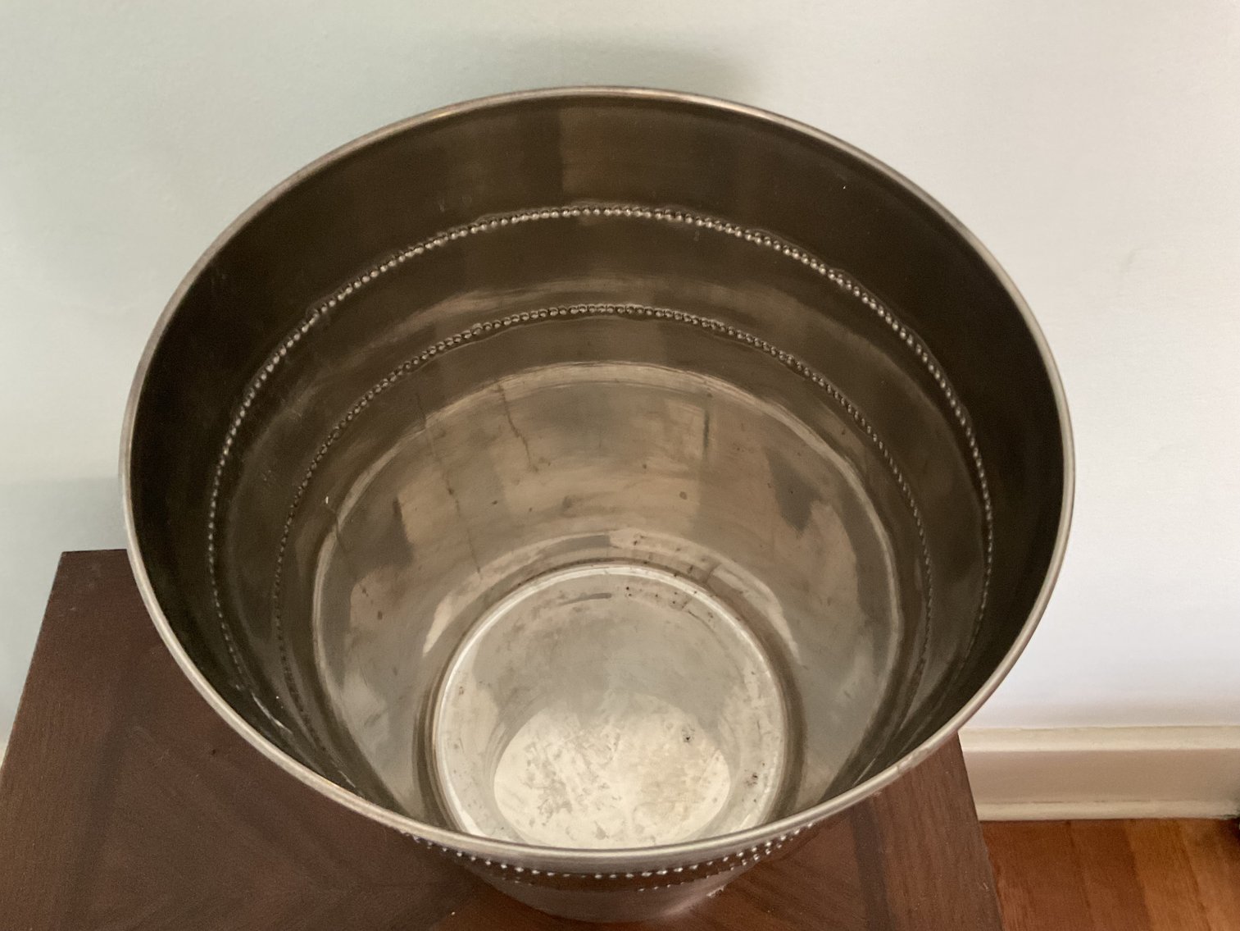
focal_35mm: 29
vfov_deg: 48.2
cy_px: 466
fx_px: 1039
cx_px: 620
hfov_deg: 61.7
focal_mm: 3
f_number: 1.8
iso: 320
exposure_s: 1/40
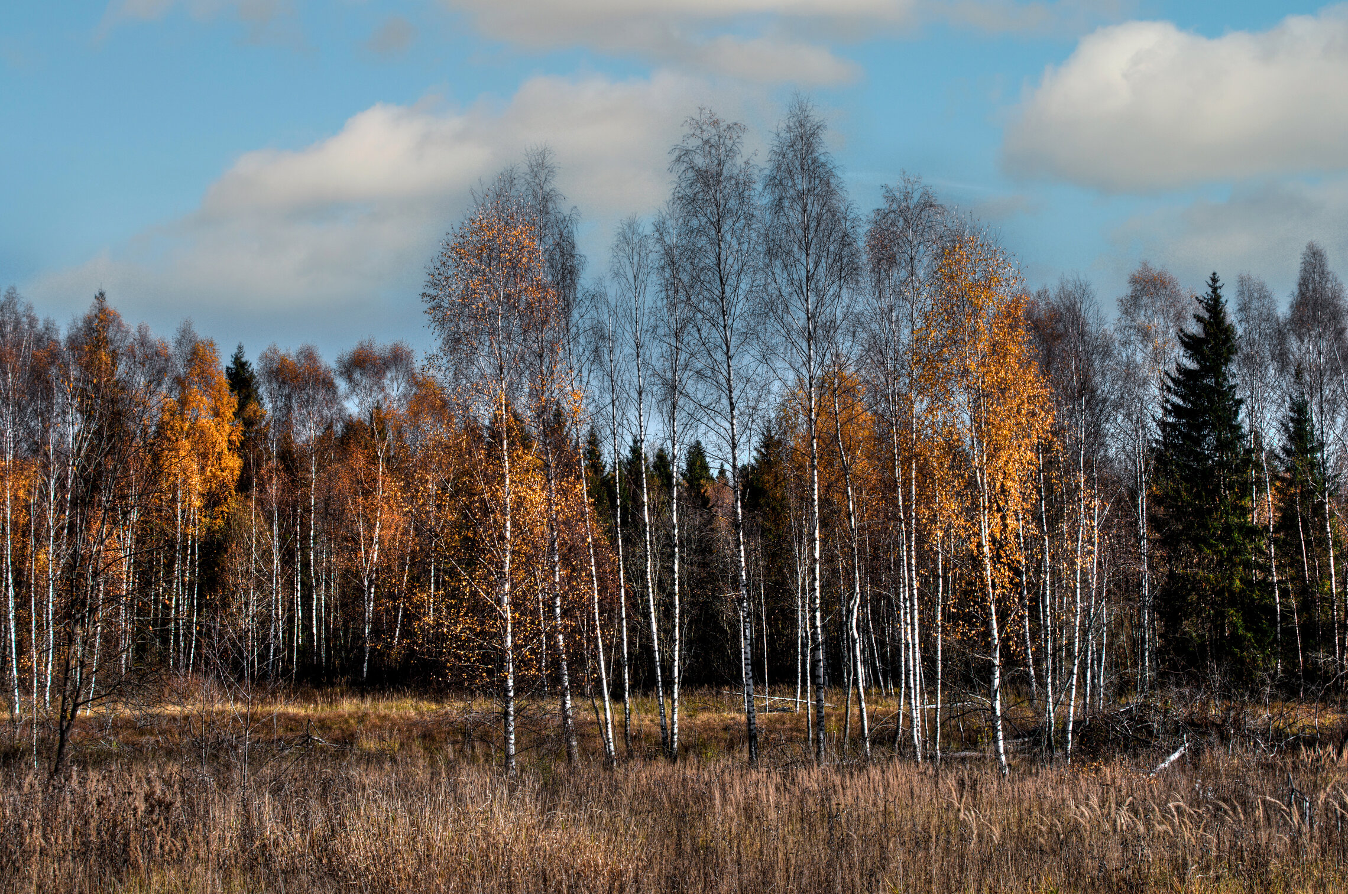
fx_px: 2131
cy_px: 447
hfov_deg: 35.1
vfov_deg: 23.7
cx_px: 674
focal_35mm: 57
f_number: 9
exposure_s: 1/320
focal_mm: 38
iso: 200
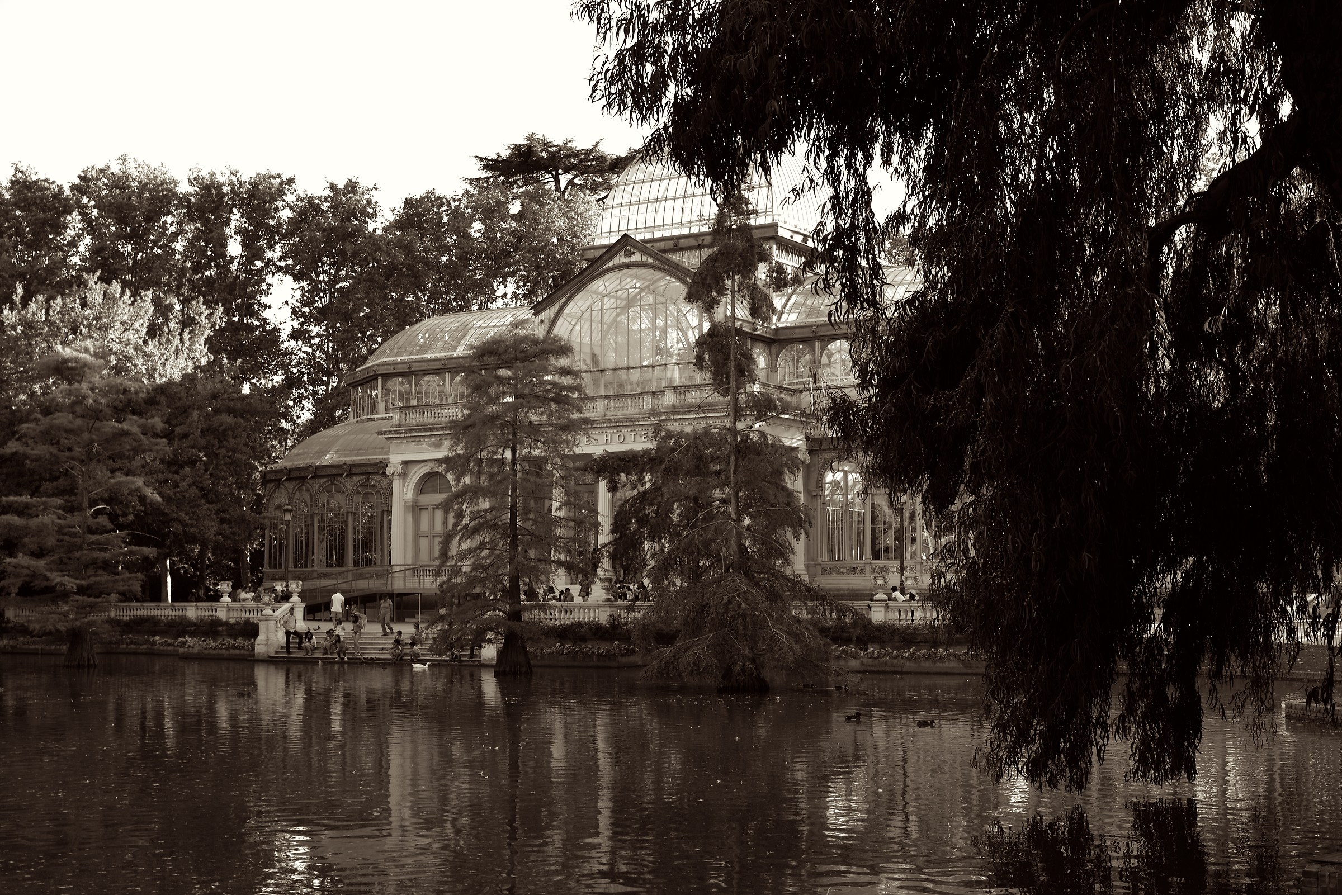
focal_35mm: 46
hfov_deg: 42.7
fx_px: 1715
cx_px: 671
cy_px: 448
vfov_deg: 29.3
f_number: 6.3
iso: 100
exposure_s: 1/50
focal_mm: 46
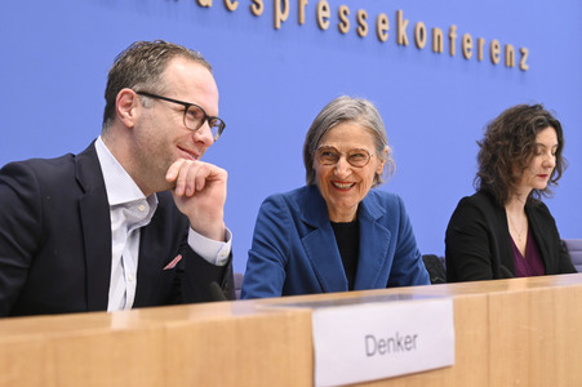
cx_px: 291
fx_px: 1131
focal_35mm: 70
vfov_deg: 19.4
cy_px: 194
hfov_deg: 28.9
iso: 5000
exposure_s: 1/400
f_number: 6.3
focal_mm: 70
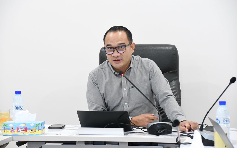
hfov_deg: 15.1
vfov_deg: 9.5
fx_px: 891
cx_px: 118
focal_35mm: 138
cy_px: 69
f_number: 5.3
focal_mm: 90
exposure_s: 1/40
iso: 1600
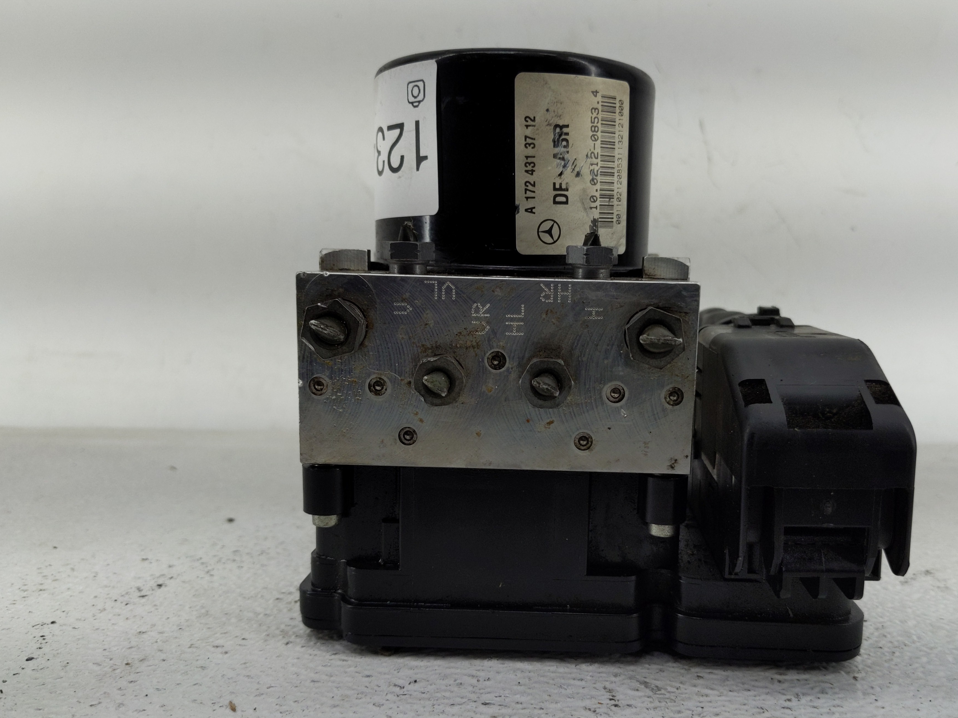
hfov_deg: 61.5
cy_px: 401
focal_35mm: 29
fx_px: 803
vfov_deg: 48.1
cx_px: 535
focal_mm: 4.38
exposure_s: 1/175
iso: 55
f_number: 1.73
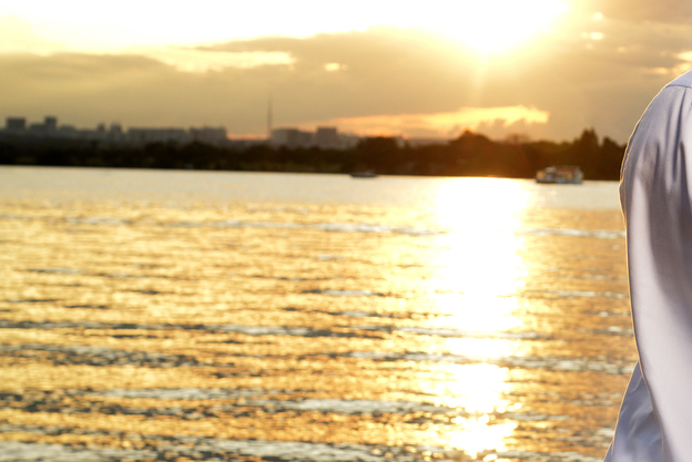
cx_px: 649
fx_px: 1923
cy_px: 214
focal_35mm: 100
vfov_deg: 13.7
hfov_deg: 19.9
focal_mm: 52
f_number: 7.1
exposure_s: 1/400
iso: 1100
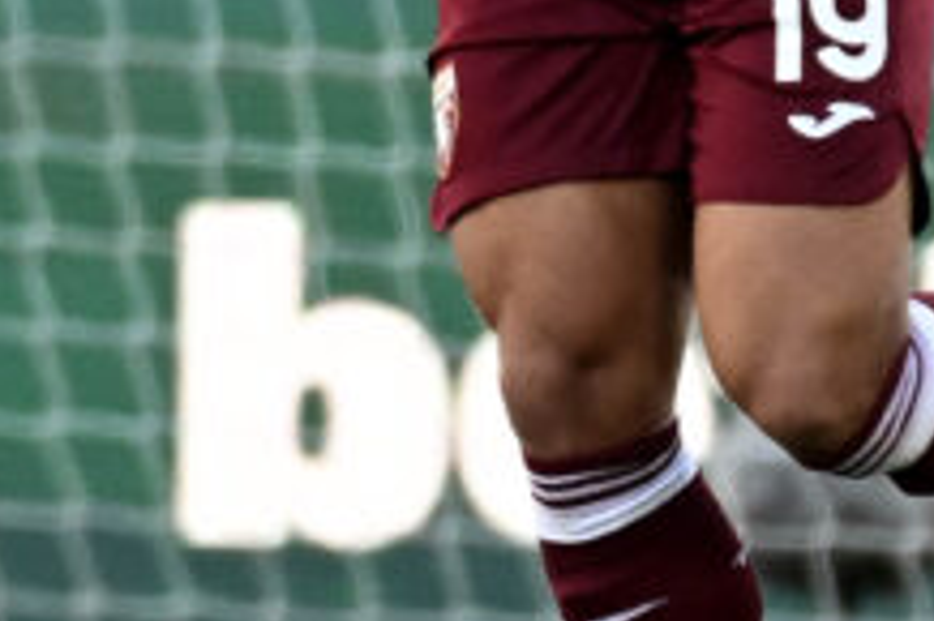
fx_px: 72950
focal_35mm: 2814
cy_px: -261
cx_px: 1422
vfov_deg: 0.5
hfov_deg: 0.7
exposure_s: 1/1000
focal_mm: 400
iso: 1400
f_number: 4.5
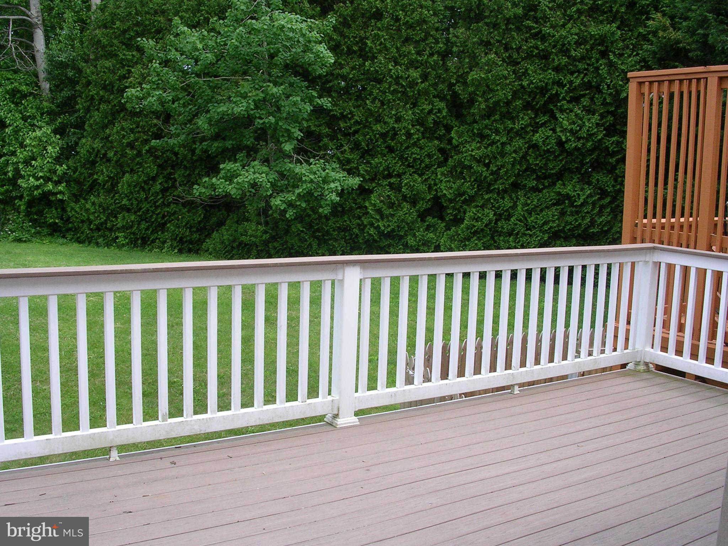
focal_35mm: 38
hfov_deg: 49.0
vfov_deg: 37.7
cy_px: 273
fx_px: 799
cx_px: 364
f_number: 5.6
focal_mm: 5.8
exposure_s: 1/162
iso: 50
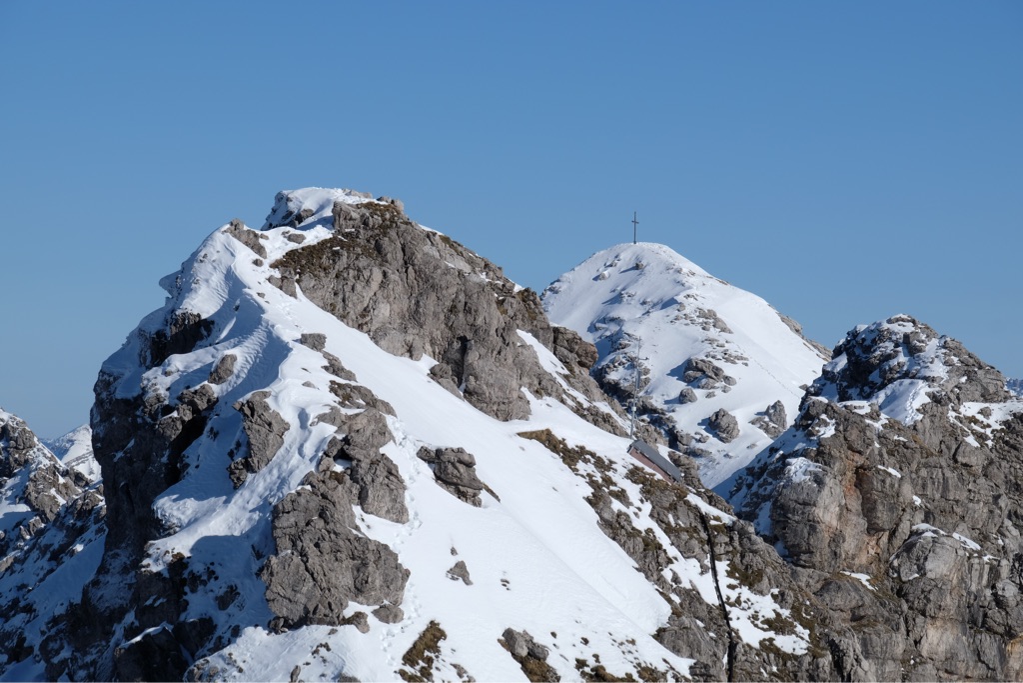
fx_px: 4206
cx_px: 512
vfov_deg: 9.3
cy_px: 342
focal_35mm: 148
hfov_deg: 13.9
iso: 200
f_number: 13
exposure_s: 1/340
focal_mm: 98.6
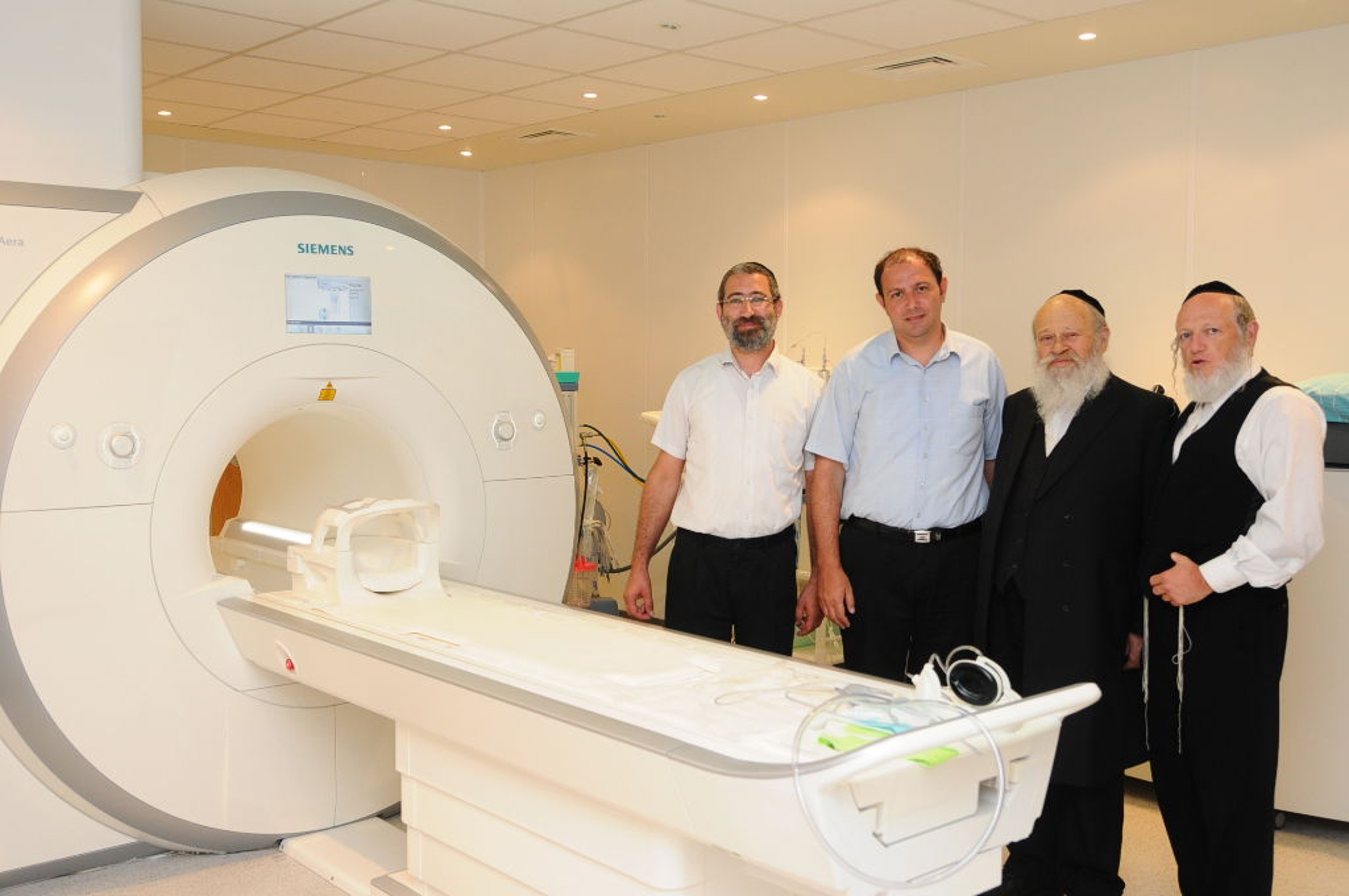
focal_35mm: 36
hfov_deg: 53.2
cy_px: 448
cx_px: 674
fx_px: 1347
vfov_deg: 36.8
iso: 400
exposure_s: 1/100
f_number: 3.2
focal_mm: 24
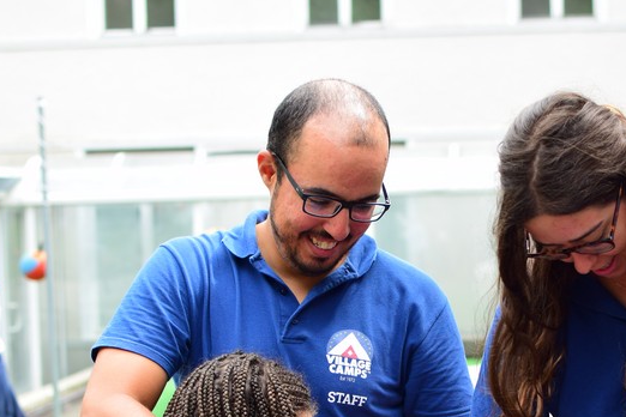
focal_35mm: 103
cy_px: 379
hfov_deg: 19.8
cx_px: 409
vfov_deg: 13.2
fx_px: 1791
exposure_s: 1/640
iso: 200
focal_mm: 35
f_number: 2.8
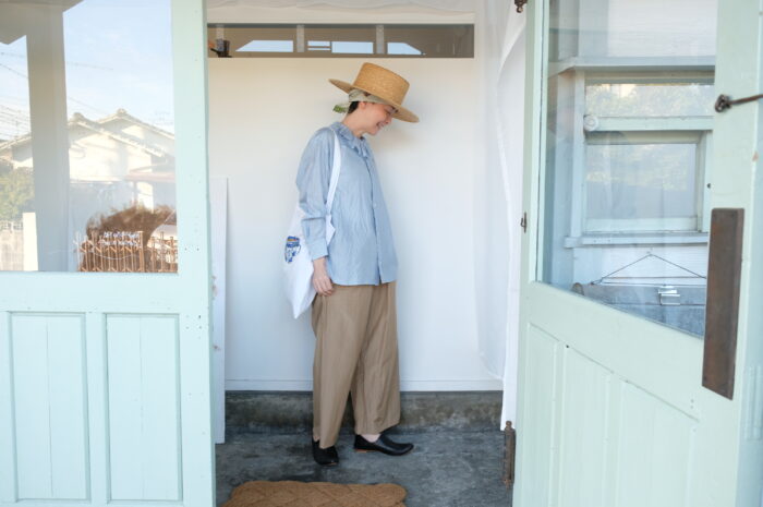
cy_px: 254
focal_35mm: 27
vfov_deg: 47.8
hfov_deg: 67.4
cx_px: 382
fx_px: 572
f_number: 4
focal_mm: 18
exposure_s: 1/125
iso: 500
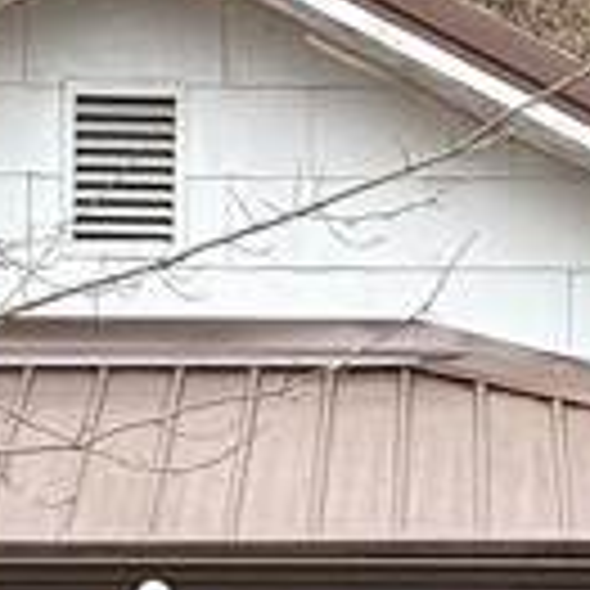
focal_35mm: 332
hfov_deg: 5.3
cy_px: 1306
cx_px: 509
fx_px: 6402
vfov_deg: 5.1
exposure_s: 1/232
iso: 64
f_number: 1.78
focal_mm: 6.76
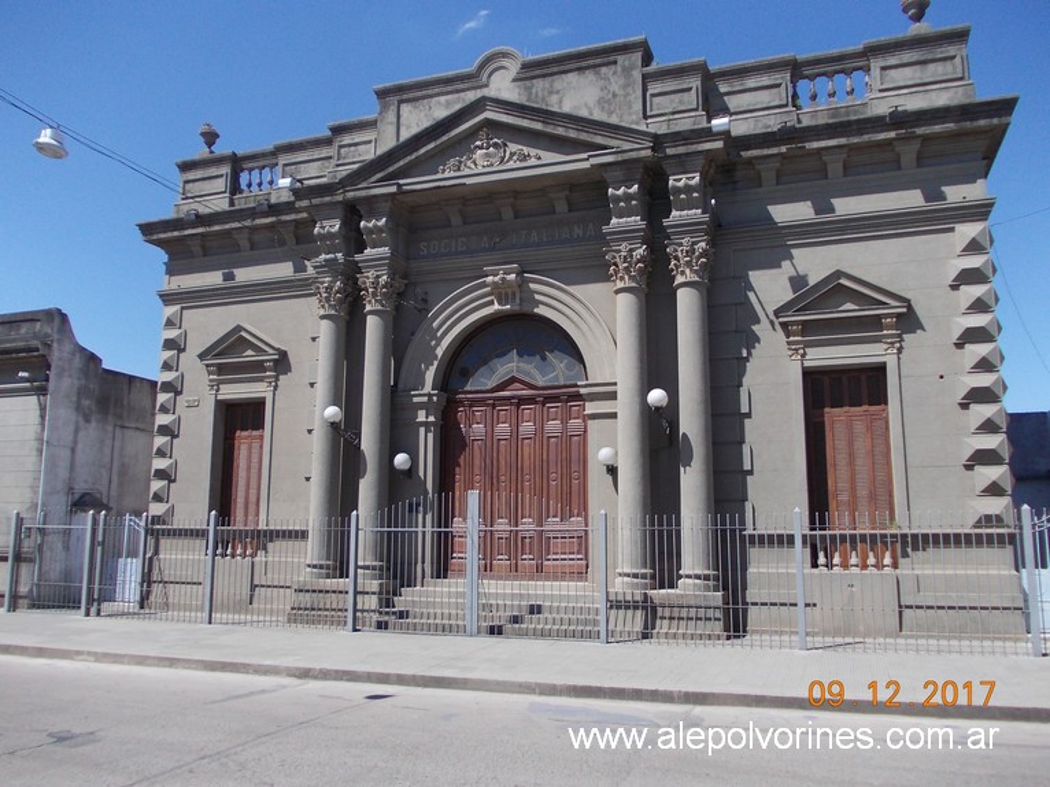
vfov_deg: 49.7
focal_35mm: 28
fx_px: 849
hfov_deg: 63.5
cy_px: 394
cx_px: 525
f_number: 5.4
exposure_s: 1/320
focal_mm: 4
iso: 80
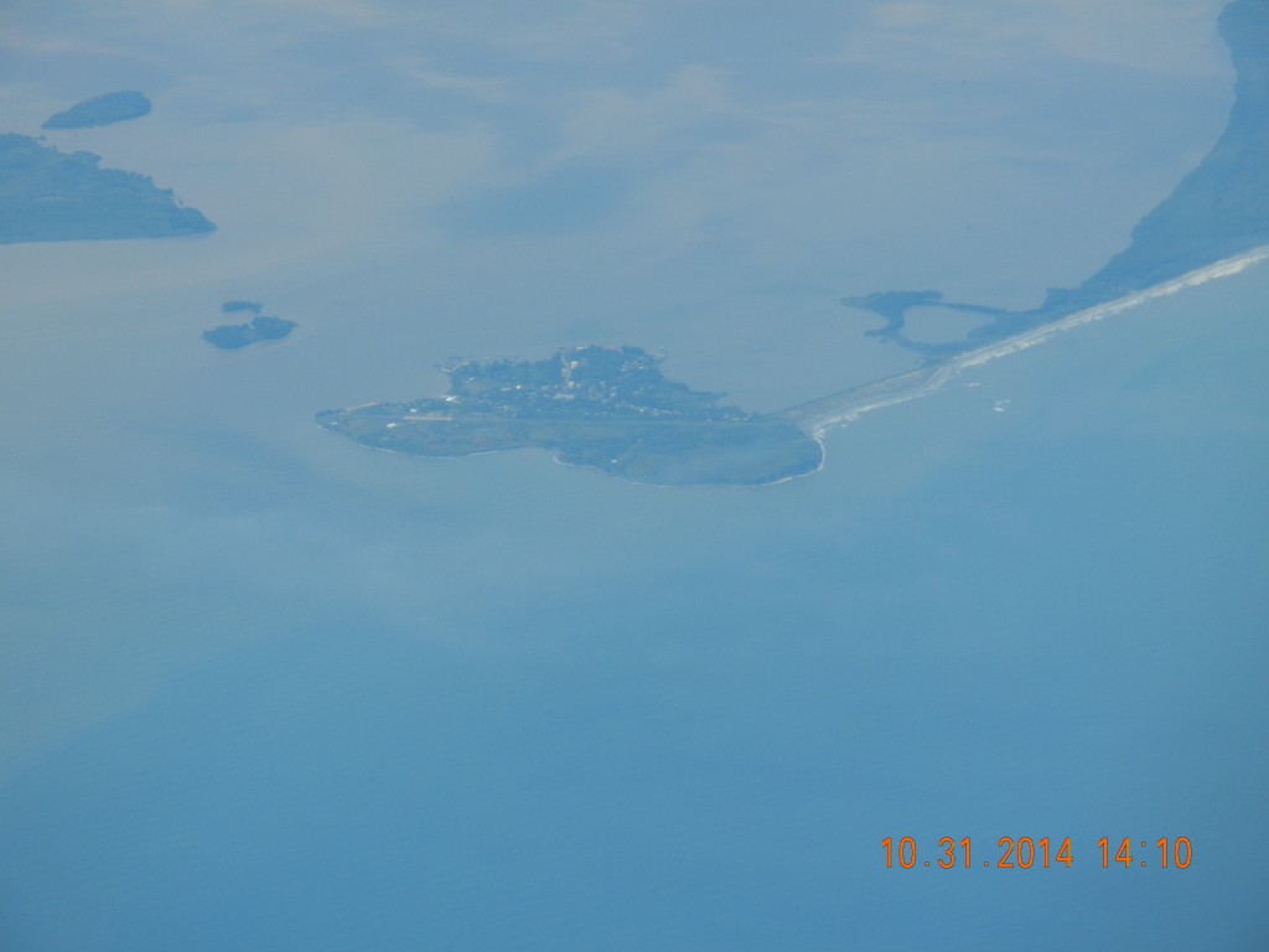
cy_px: 476
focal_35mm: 300
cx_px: 634
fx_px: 10998
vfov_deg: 5.0
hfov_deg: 6.6
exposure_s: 1/746
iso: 160
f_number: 5.6
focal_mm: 54
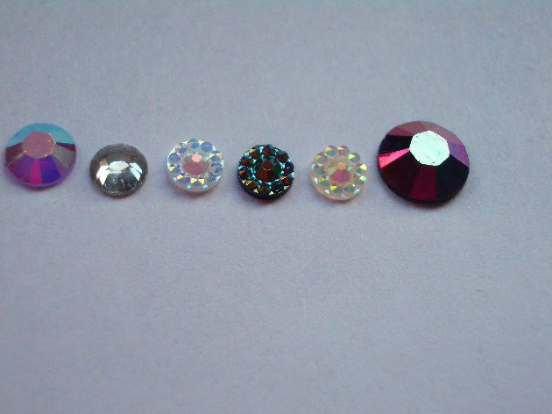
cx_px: 274
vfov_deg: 23.3
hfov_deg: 30.7
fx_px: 1004
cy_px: 207
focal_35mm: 63
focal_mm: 10.2
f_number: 3.5
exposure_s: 1/100
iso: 200
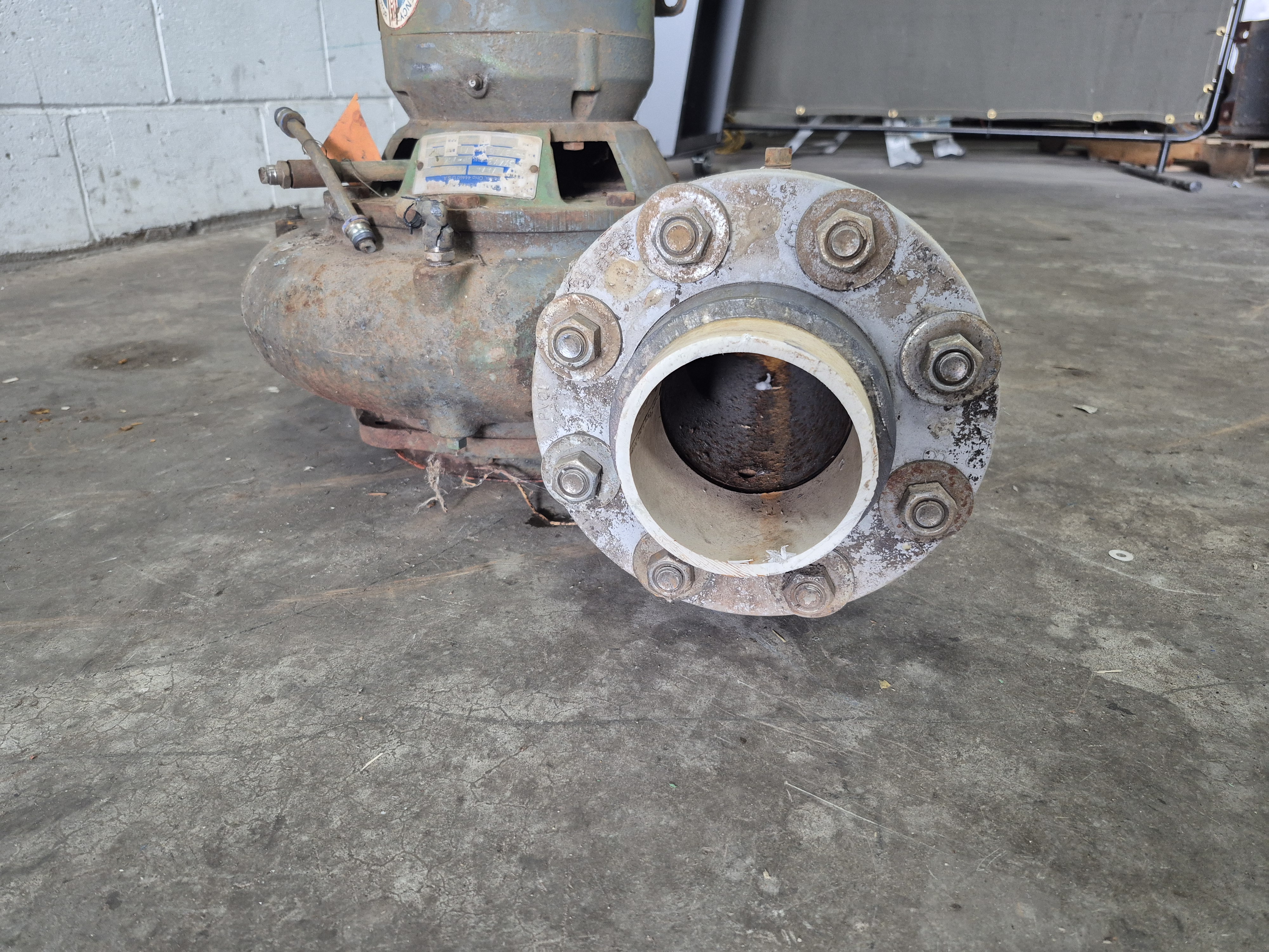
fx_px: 843
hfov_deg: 73.9
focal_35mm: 23
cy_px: 476
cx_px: 634
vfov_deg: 58.9
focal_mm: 5.4
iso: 320
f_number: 1.8
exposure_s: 1/120
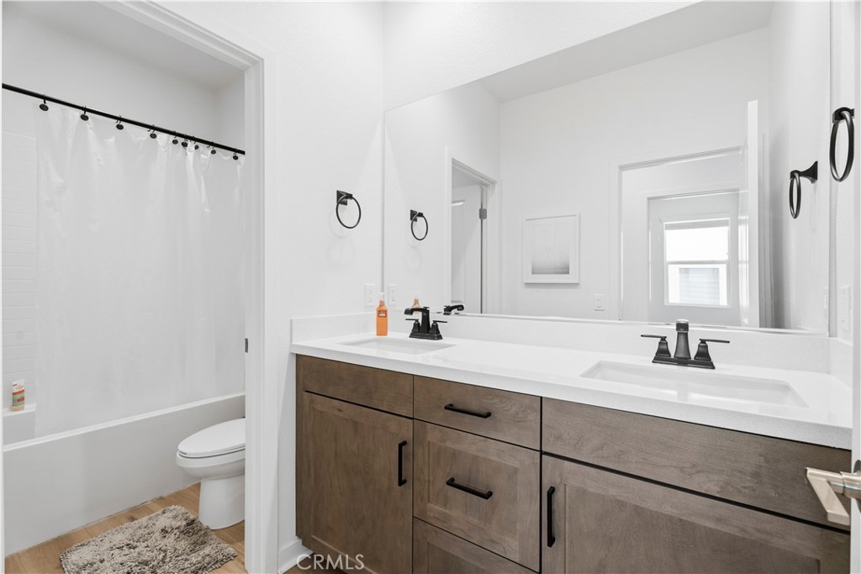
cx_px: 430
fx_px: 383
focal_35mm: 16
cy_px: 287
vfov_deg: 73.8
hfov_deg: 96.7
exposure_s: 1/40
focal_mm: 16
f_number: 8
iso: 400
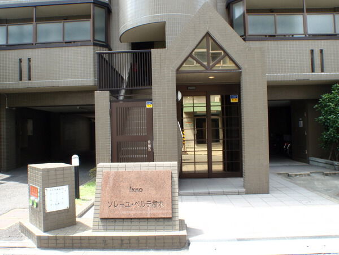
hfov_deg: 63.4
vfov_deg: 49.7
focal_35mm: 28
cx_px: 170
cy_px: 128
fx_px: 274
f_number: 3.5
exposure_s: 1/100
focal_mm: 5
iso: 64
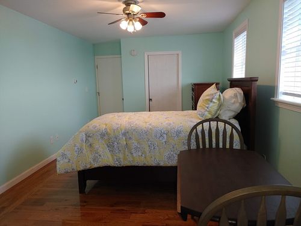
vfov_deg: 53.1
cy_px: 113
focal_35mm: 26
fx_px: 226
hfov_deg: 67.3
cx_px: 150
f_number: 1.8
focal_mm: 4.81
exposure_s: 1/40
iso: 100
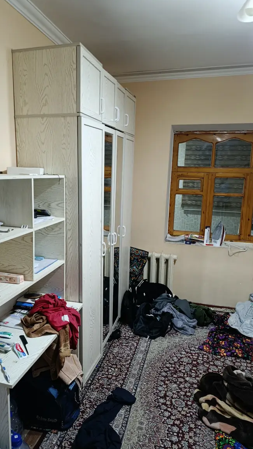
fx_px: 310
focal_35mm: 26
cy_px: 229
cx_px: 100
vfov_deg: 71.9
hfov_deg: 44.2
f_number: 1.65
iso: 1239
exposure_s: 1/25
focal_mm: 6.11
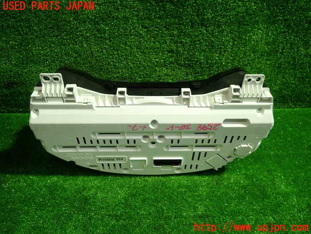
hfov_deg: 69.4
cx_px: 156
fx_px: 225
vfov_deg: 54.9
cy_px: 117
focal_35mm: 25
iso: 200
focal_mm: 4.5
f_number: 2
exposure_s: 1/50
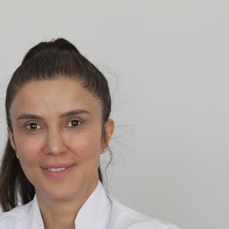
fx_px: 1377
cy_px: 124
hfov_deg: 9.5
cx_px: 73
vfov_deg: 9.5
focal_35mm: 184
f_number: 1.4
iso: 125
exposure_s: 1/100
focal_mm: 35
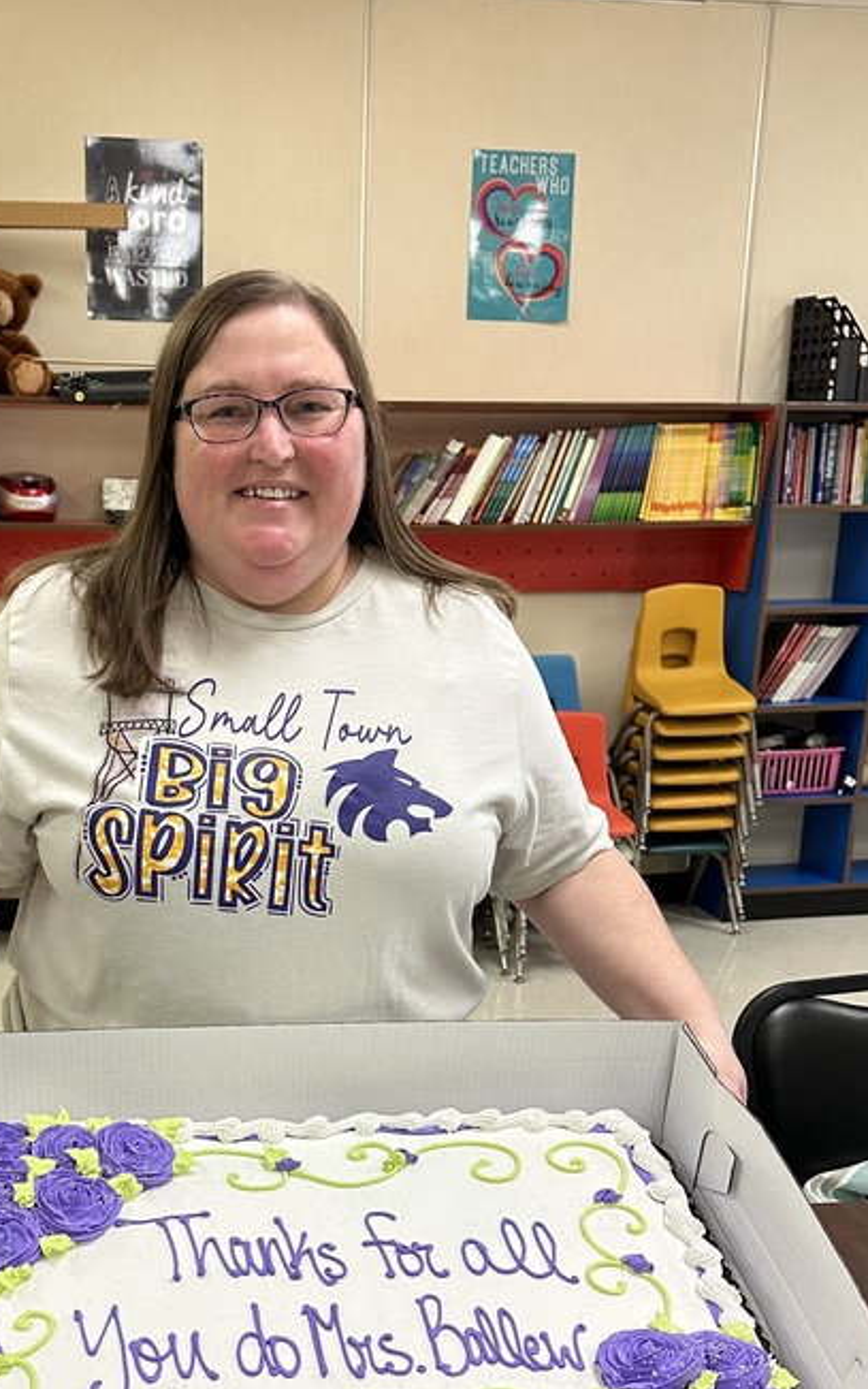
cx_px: 275
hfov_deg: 31.7
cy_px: 969
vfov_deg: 48.1
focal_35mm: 40
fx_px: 1514
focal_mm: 6.86
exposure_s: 1/120
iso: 200
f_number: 1.78
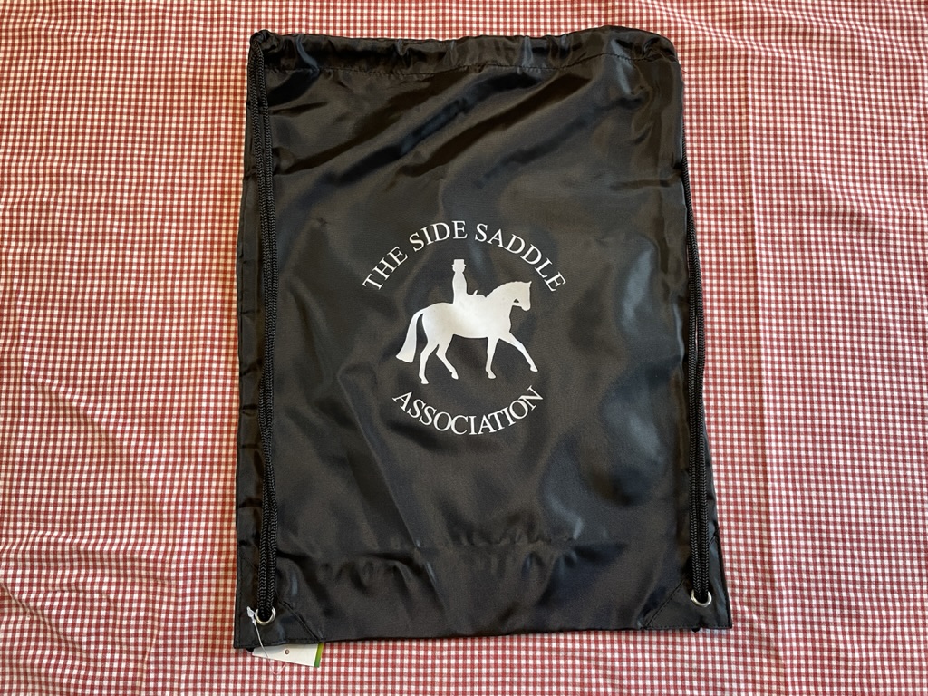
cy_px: 348
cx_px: 464
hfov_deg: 67.3
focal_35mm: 26
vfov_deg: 53.1
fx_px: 697
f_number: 1.6
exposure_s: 1/60
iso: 160
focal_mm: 4.2
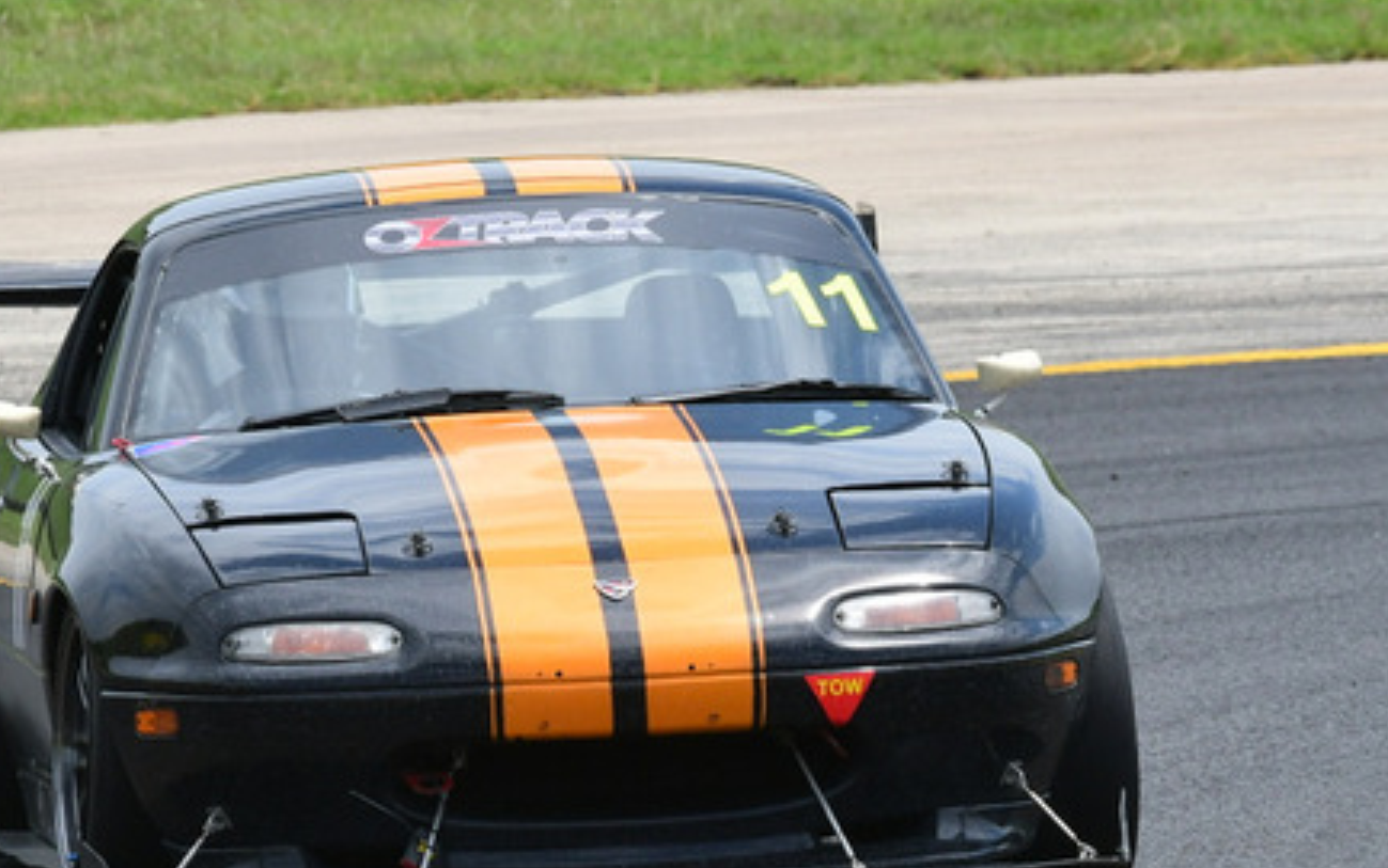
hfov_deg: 2.3
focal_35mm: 904
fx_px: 34209
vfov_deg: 1.5
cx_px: 878
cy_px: 448
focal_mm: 320
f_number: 13
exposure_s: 1/640
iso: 640
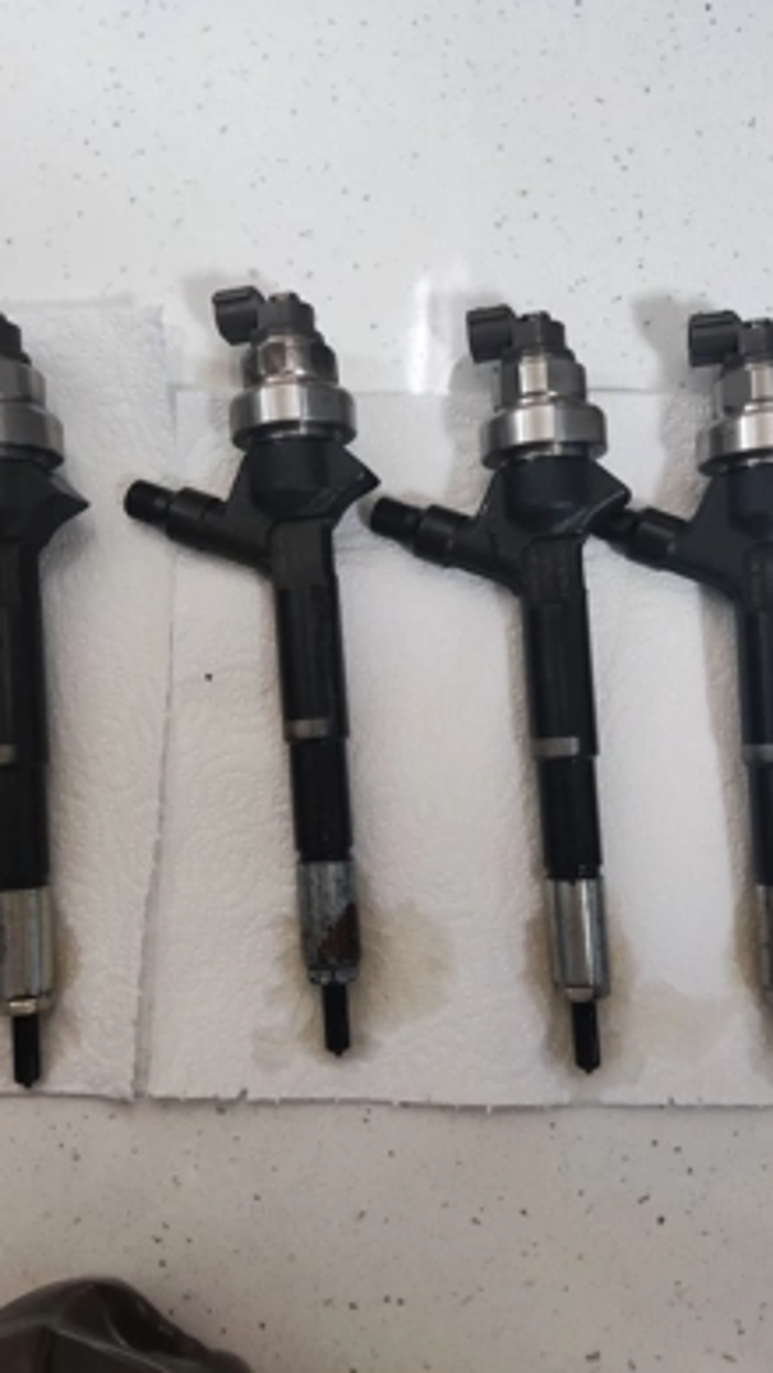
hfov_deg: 41.5
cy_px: 674
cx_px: 364
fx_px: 1020
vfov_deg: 67.9
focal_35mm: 28
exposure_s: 1/50
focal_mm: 4.71
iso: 656
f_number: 1.79
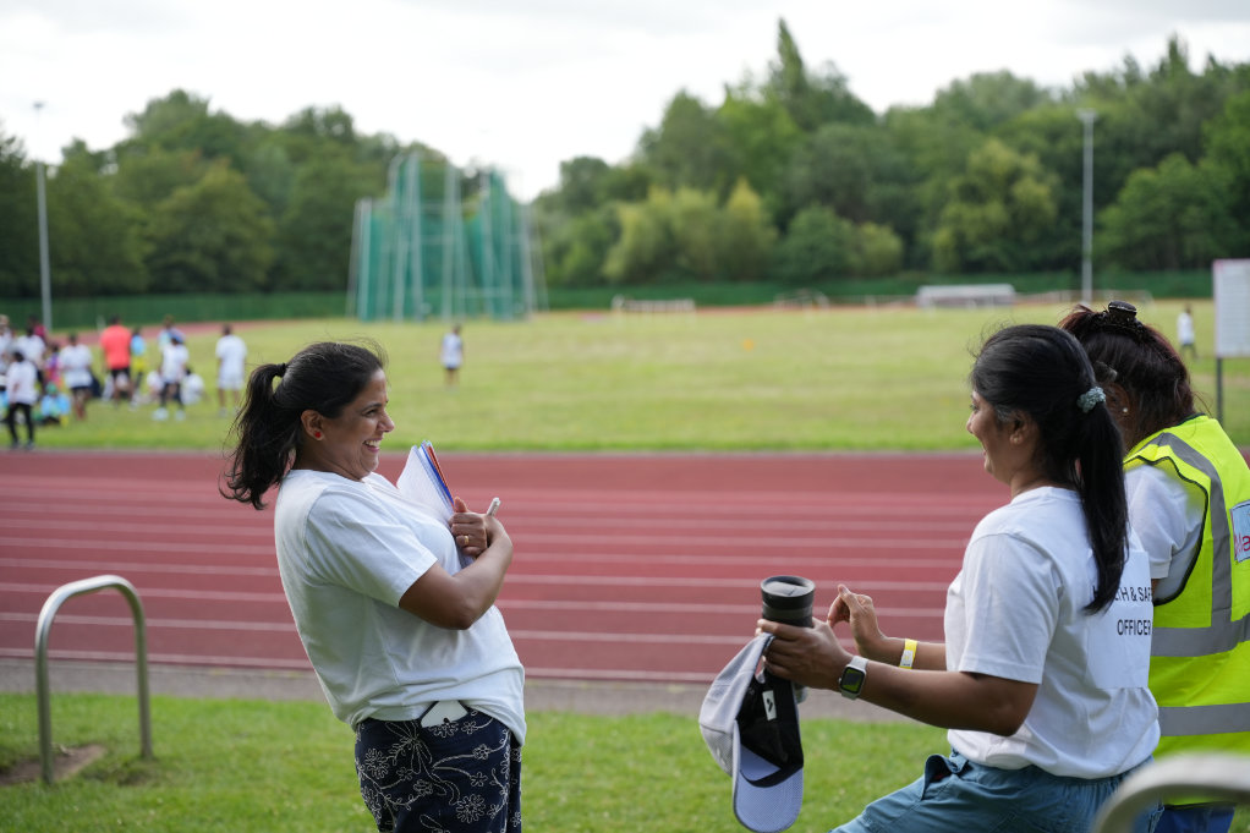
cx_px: 625
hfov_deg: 32.6
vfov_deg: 22.1
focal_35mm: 62
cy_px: 416
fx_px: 2135
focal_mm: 61.5
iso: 250
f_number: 2.8
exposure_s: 1/1250
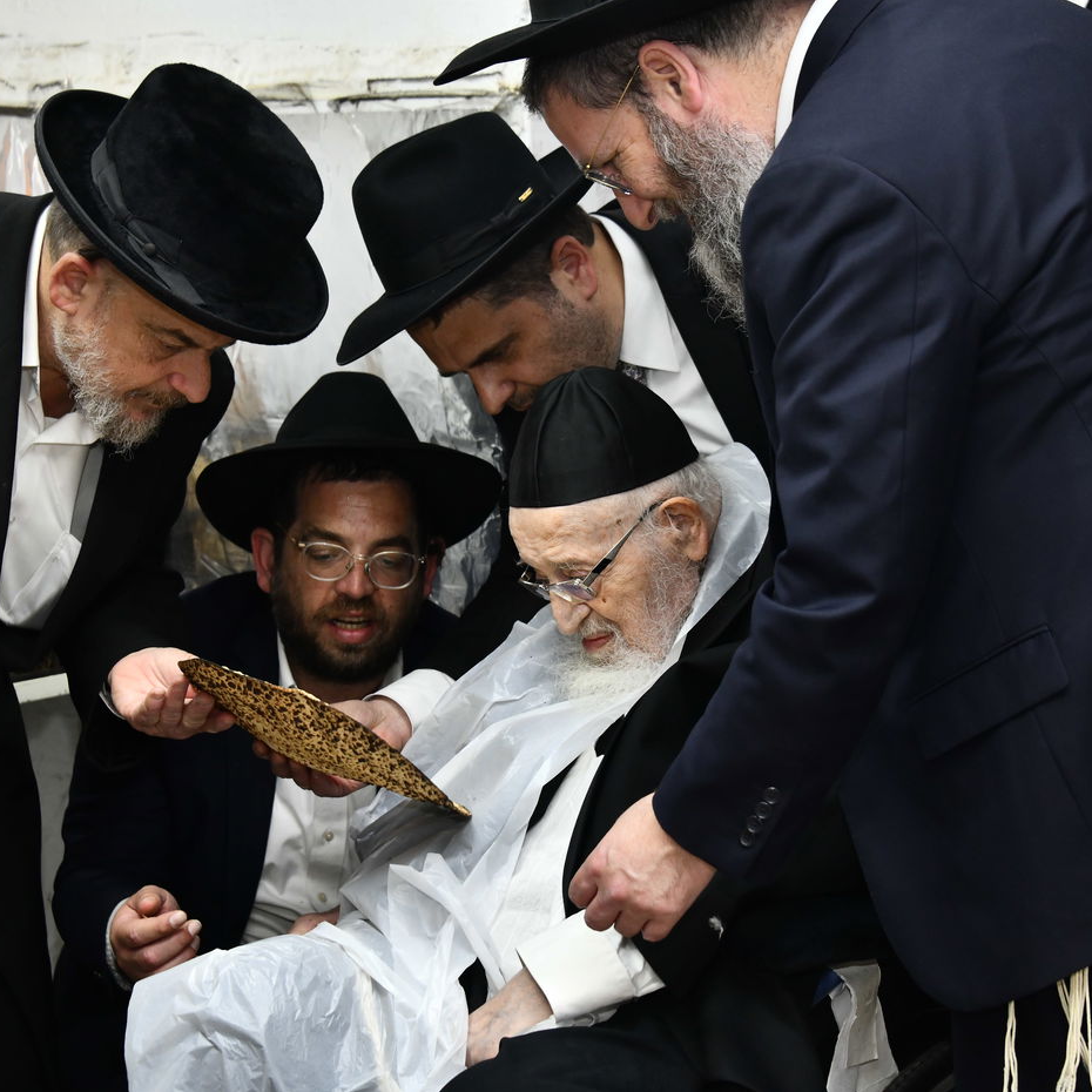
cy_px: 547
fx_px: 3105
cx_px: 601
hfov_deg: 19.9
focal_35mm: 87
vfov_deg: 19.9
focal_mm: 68
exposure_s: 1/125
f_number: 5.6
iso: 800
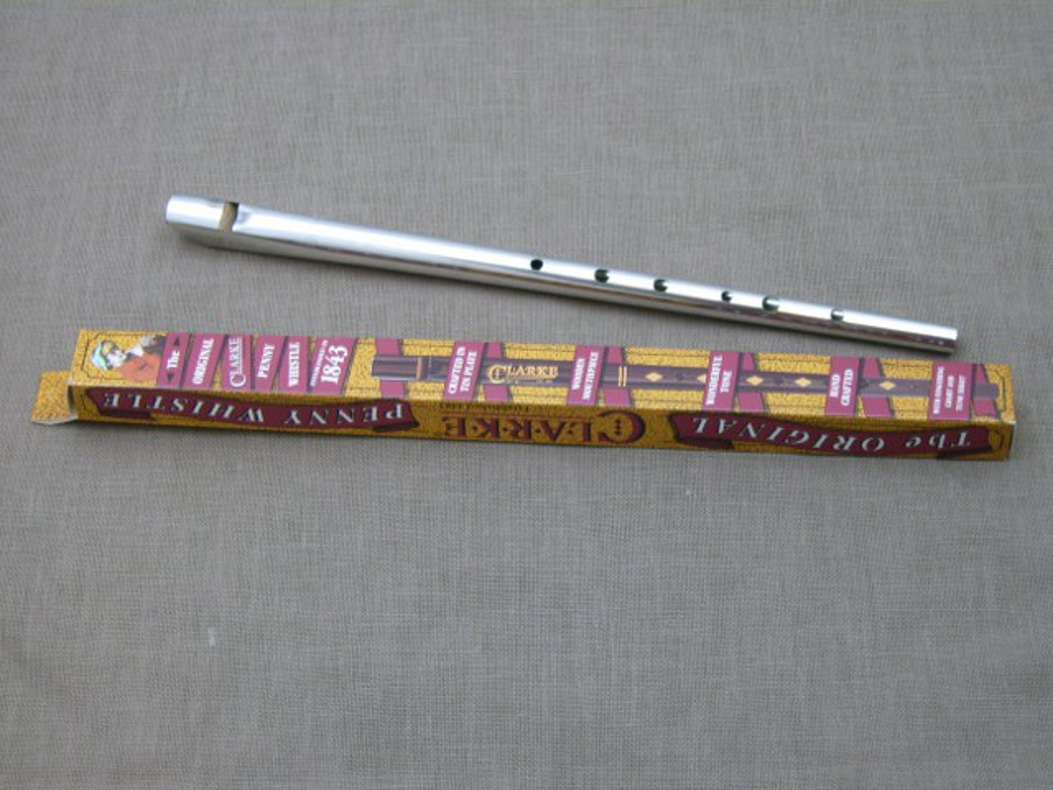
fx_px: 2373
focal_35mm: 78
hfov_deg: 25.0
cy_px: 395
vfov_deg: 18.9
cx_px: 526
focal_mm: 15.93
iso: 50
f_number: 4.1
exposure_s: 1/3
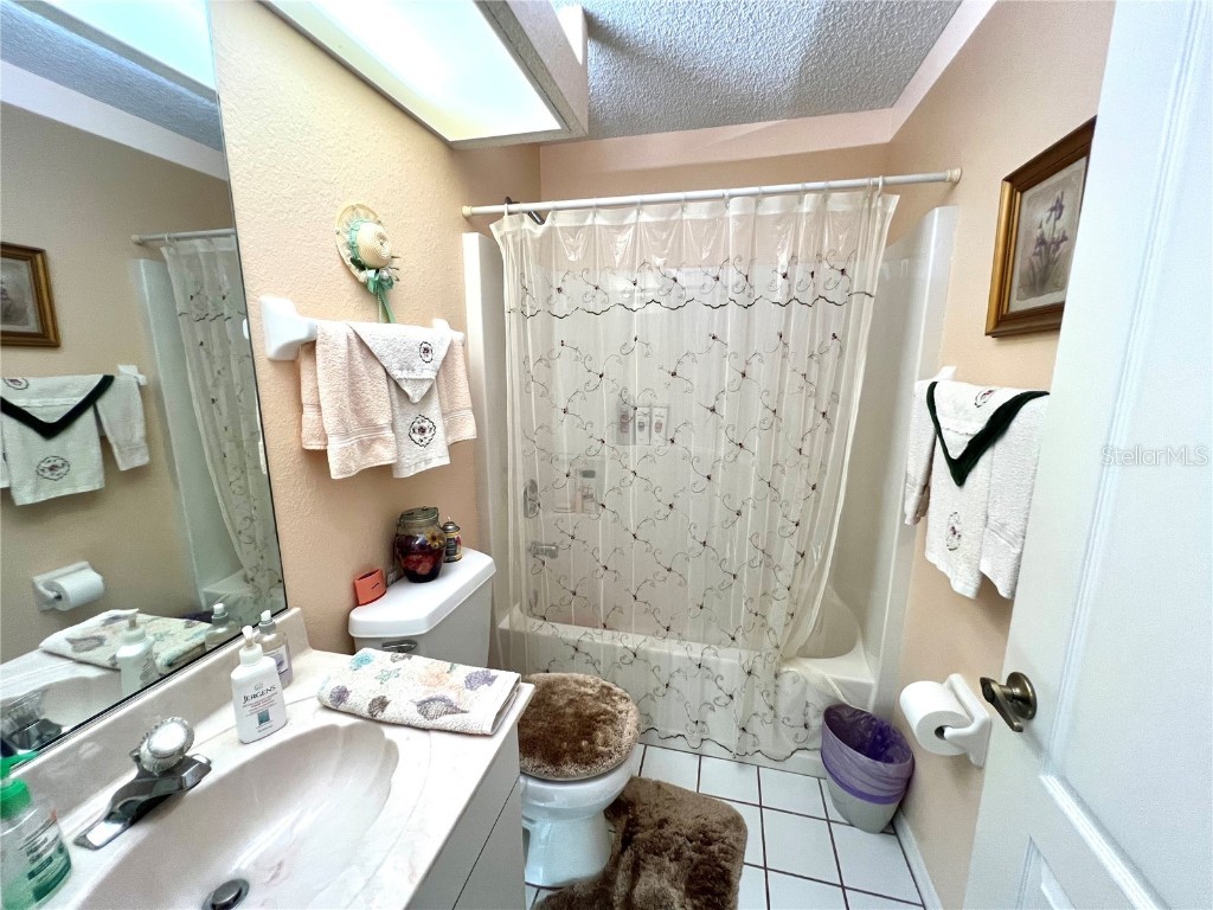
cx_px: 606
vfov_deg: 89.9
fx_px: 456
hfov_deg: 106.2
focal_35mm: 13
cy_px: 455
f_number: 1.8
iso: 160
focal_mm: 1.57
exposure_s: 1/120
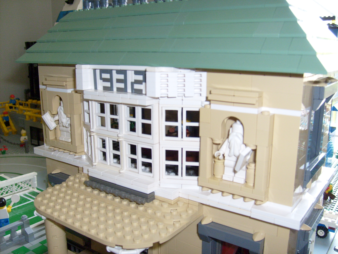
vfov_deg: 40.7
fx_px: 342
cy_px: 127
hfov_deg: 52.6
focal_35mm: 35
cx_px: 169
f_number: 2.8
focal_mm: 5.8
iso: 100
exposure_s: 1/45
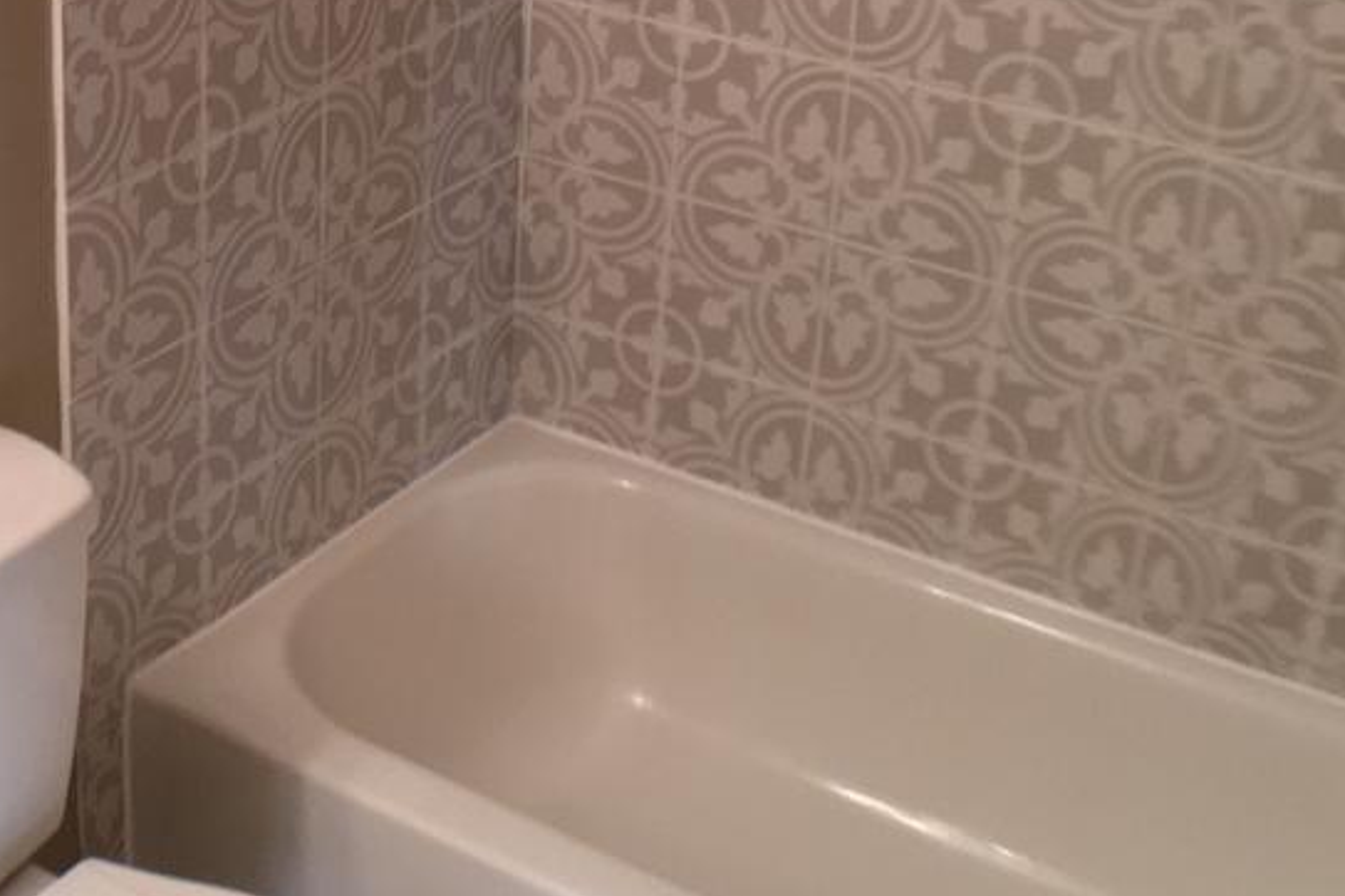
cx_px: 97
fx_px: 2989
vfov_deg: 16.9
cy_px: 114
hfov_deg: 24.5
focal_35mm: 80
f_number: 2.2
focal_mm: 4.15
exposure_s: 1/30
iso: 80
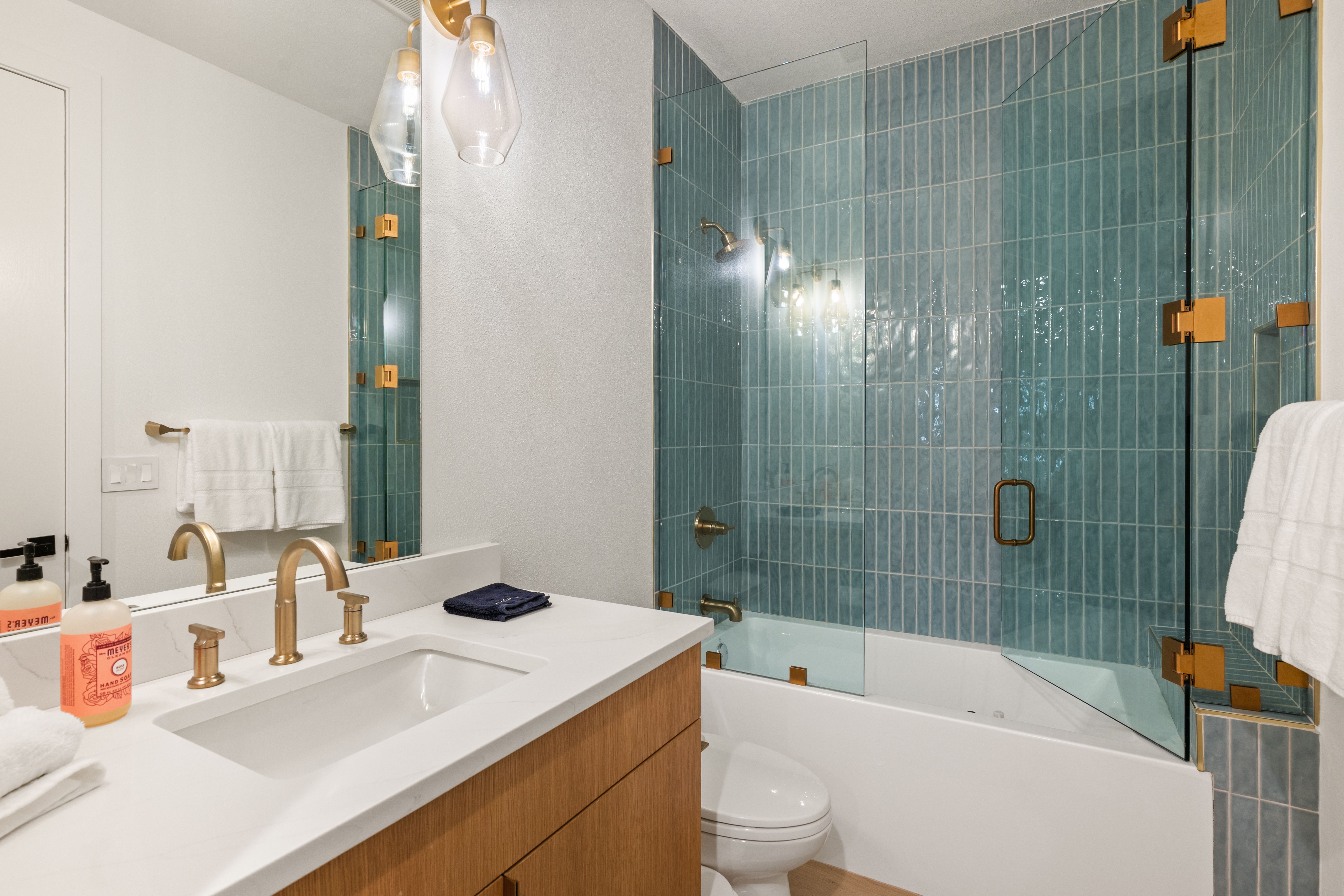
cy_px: 448
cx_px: 672
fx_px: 635
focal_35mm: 17
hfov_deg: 93.3
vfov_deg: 70.4
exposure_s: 1/4
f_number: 7.1
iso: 640
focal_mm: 17
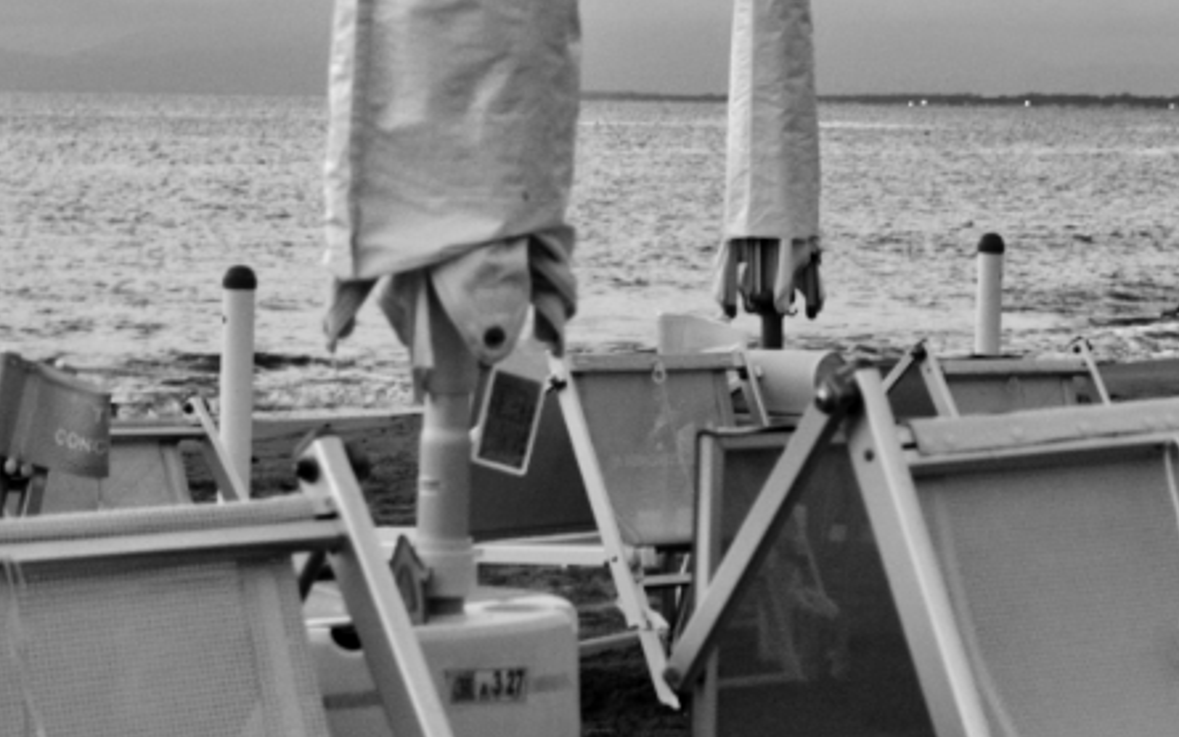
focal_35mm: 164
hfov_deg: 12.4
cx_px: 1531
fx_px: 5269
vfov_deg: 8.0
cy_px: 219
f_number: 4
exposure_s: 1/60
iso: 200
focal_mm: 23
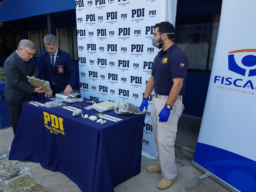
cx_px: 128
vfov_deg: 53.1
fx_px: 192
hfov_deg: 67.3
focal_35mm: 26
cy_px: 96
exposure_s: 1/277
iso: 40
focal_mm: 4.3
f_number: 1.7
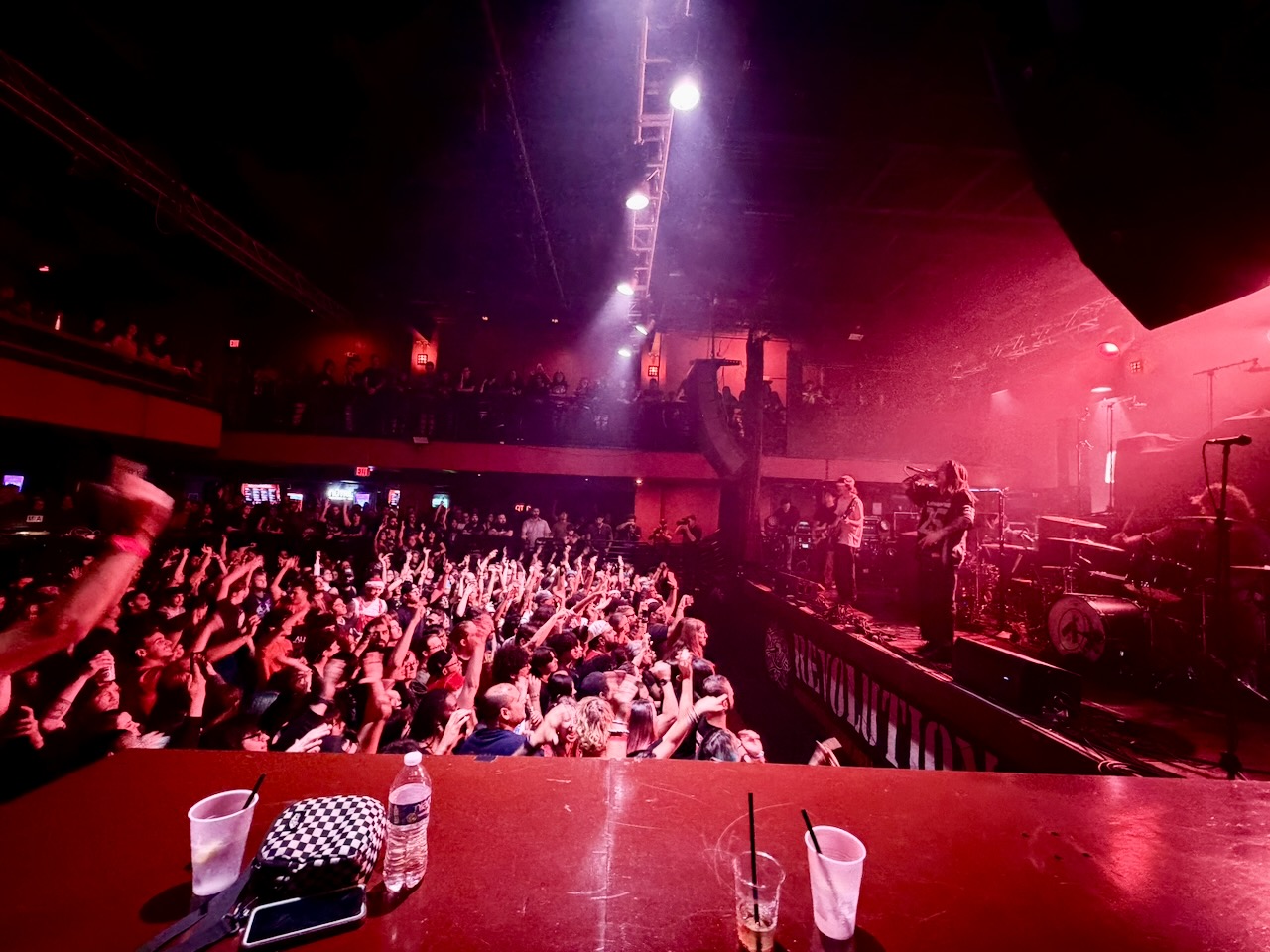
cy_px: 476
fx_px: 514
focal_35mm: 14
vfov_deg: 85.7
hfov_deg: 102.1
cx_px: 635
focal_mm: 2.22
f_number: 2.2
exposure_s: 1/40
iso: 1250
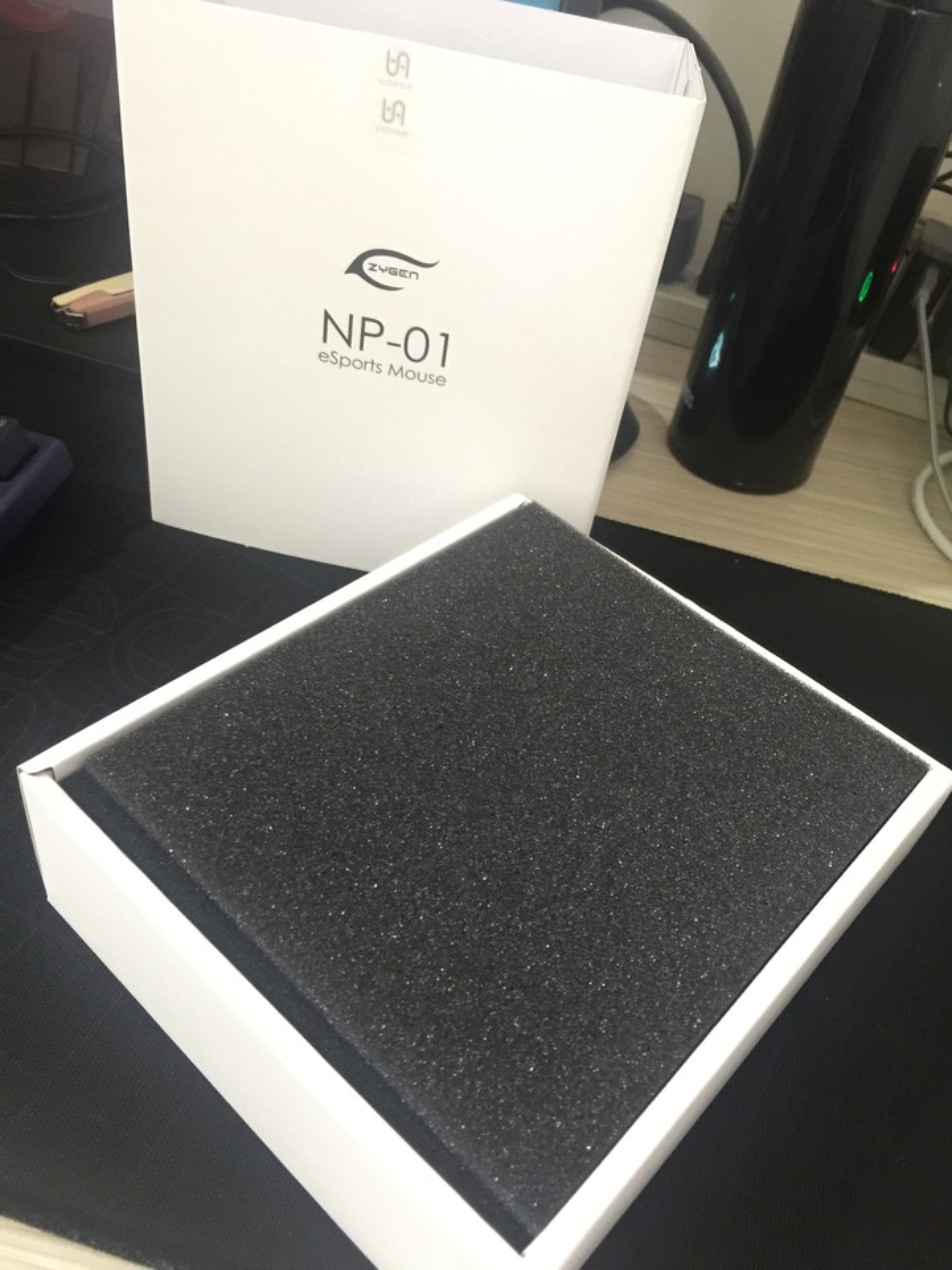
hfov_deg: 48.2
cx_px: 476
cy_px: 635
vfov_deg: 61.7
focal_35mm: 29
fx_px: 1063
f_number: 2.2
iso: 200
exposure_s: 1/4
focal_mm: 4.15
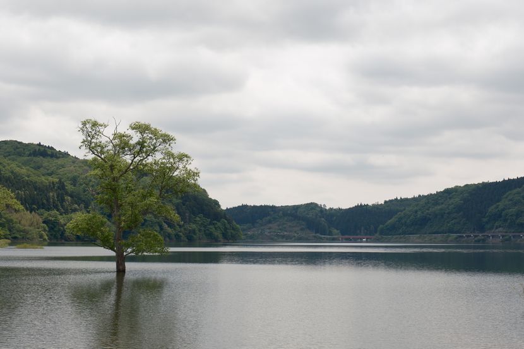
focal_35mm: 60
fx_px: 873
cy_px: 174
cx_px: 262
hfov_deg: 33.4
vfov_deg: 22.6
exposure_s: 1/750
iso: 200
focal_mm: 40.1
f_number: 5.6
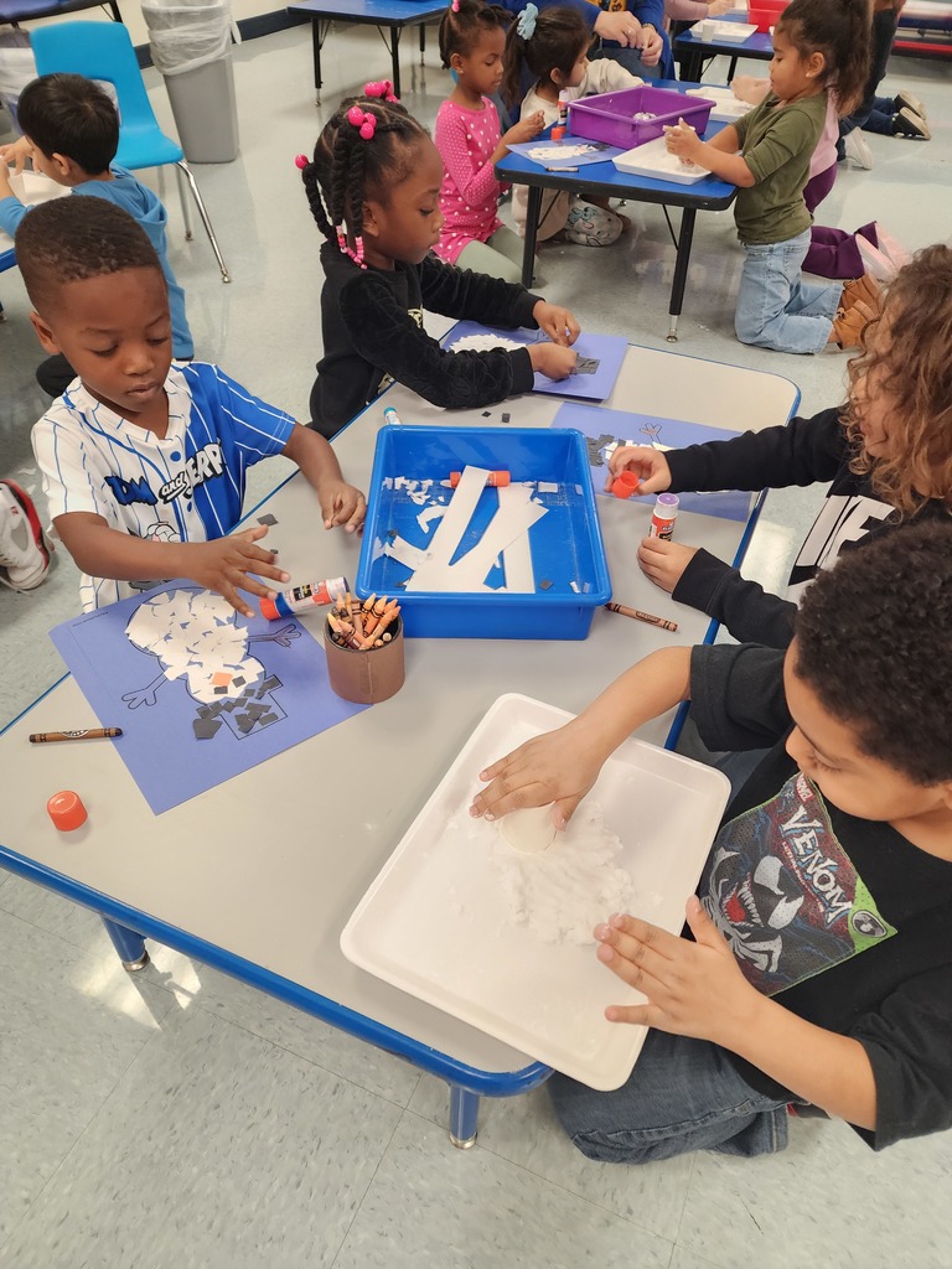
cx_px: 476
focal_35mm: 23
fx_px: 843
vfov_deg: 73.9
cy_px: 634
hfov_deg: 58.9
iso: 320
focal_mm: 6.4
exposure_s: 1/120
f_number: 1.8
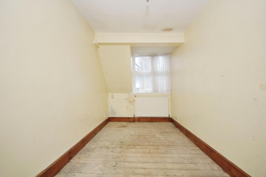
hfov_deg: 100.4
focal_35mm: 15
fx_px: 111
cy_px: 88
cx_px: 133
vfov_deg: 77.2
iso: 200
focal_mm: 10
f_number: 5
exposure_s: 1/60
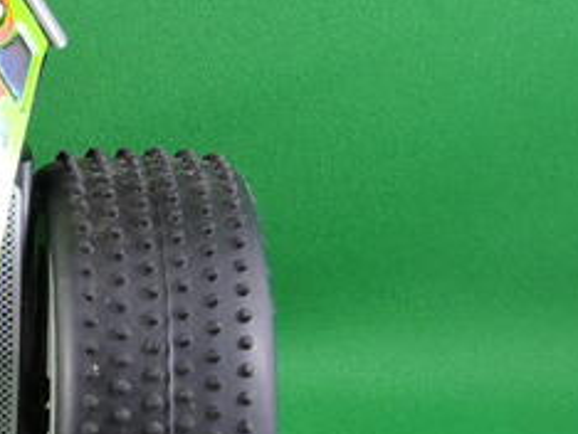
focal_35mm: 231
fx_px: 3861
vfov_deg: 6.4
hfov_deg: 8.4
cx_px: -290
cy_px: -37
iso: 320
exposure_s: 1/30
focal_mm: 12.5
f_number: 4.5
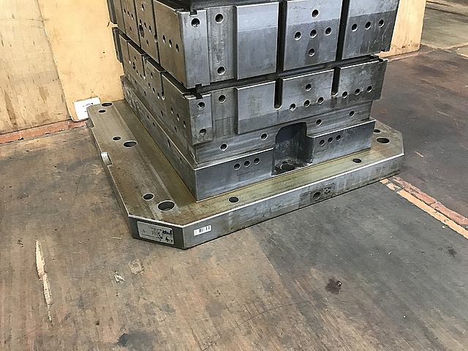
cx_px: 234
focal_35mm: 28
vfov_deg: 49.7
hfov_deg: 63.4
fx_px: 379
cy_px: 176
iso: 80
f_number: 1.8
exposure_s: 1/15
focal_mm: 3.99
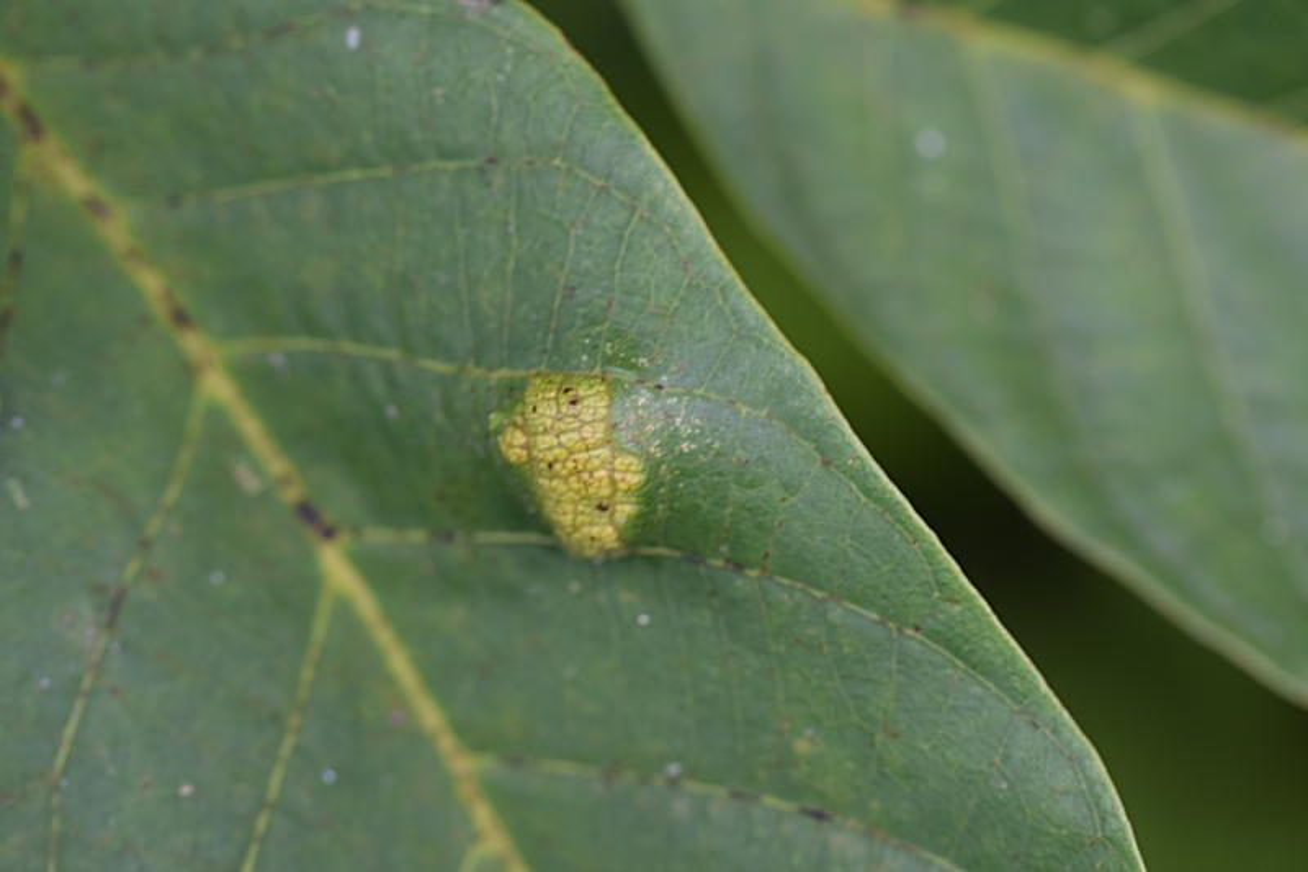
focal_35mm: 90
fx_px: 3269
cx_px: 654
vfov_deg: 15.2
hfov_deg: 22.6
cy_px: 436
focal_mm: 60
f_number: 6.3
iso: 400
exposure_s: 1/125
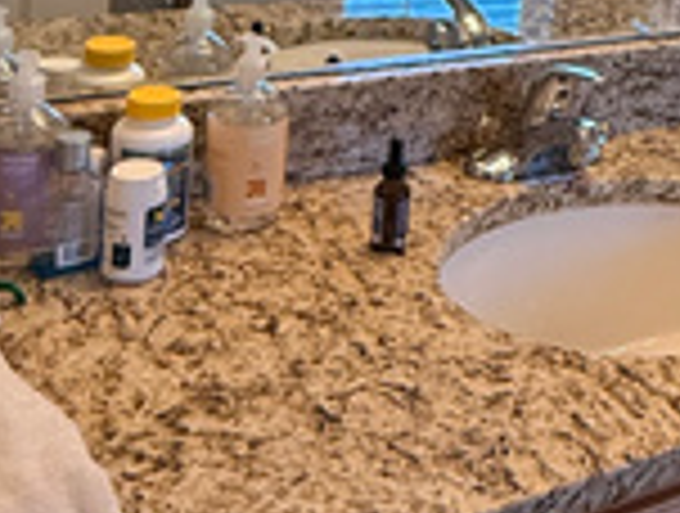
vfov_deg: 19.4
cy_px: -135
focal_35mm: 71
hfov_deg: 25.5
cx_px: 734
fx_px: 1398
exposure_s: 1/120
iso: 160
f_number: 2.2
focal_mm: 2.22
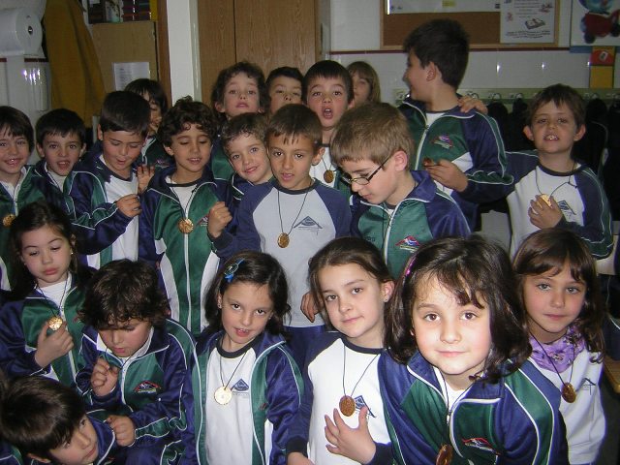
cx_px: 310
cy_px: 232
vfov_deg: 39.7
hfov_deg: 51.4
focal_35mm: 36
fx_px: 645
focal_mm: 4.7
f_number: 2.6
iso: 53
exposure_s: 1/60.1
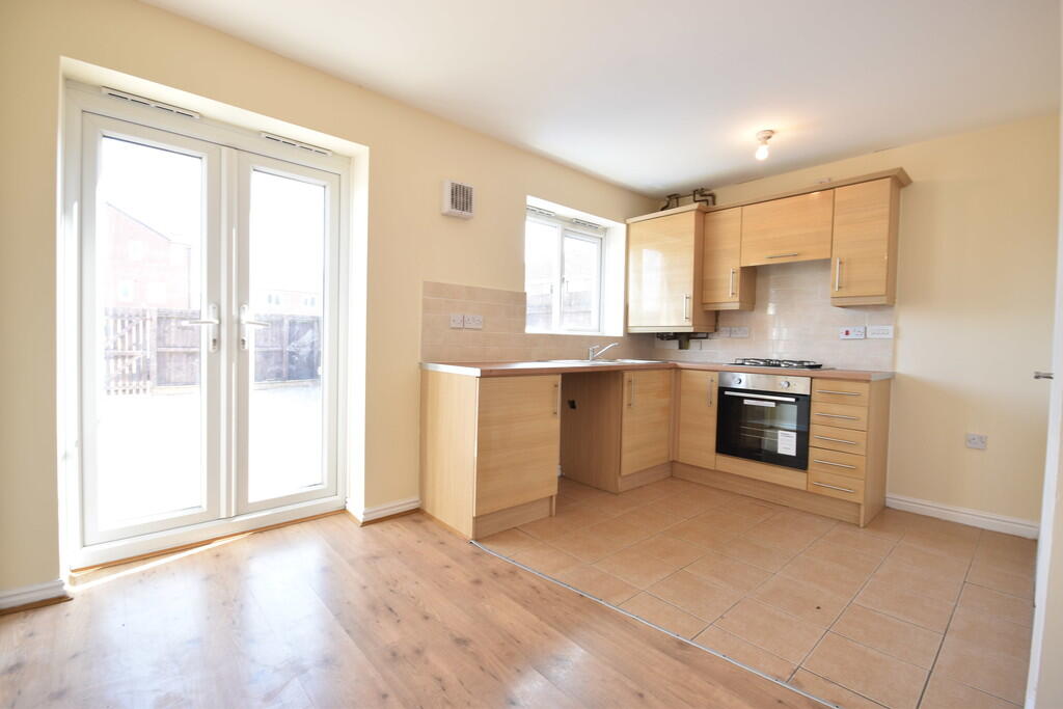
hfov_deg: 100.4
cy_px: 354
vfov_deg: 77.3
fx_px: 443
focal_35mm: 15
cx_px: 532
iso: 200
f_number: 5.6
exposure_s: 1/20
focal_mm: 10
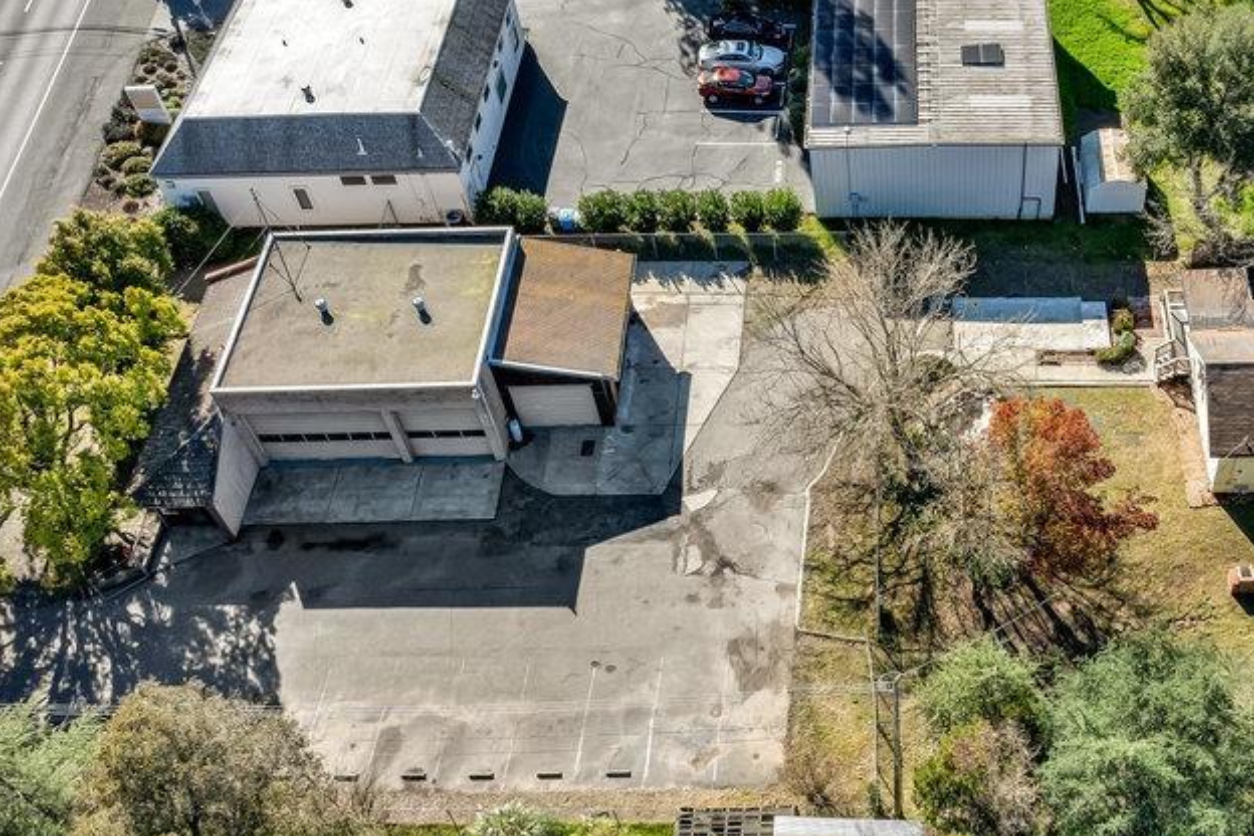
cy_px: 397
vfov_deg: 33.4
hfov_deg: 46.8
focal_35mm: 40
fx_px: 1393
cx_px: 932
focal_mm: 12.29
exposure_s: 1/10
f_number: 8
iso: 100
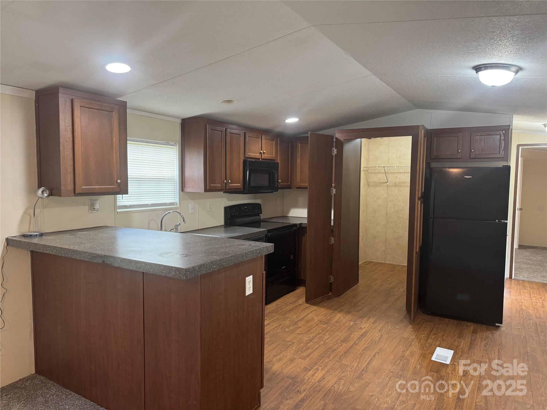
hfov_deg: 71.6
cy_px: 205
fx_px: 379
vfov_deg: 56.8
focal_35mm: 24
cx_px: 274
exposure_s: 1/60
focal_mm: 6.76
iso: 250
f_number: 1.78
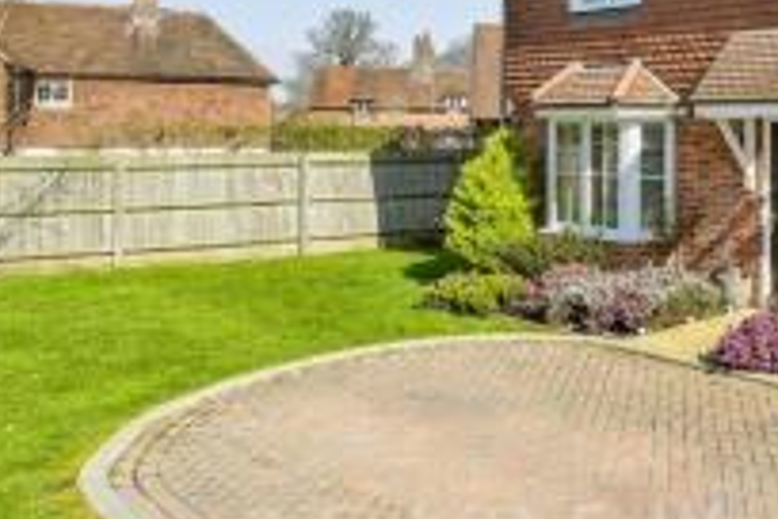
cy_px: 120
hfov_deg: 44.1
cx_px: 822
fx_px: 756
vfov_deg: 36.8
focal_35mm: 35
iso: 160
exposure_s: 1/80
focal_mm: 10
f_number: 8
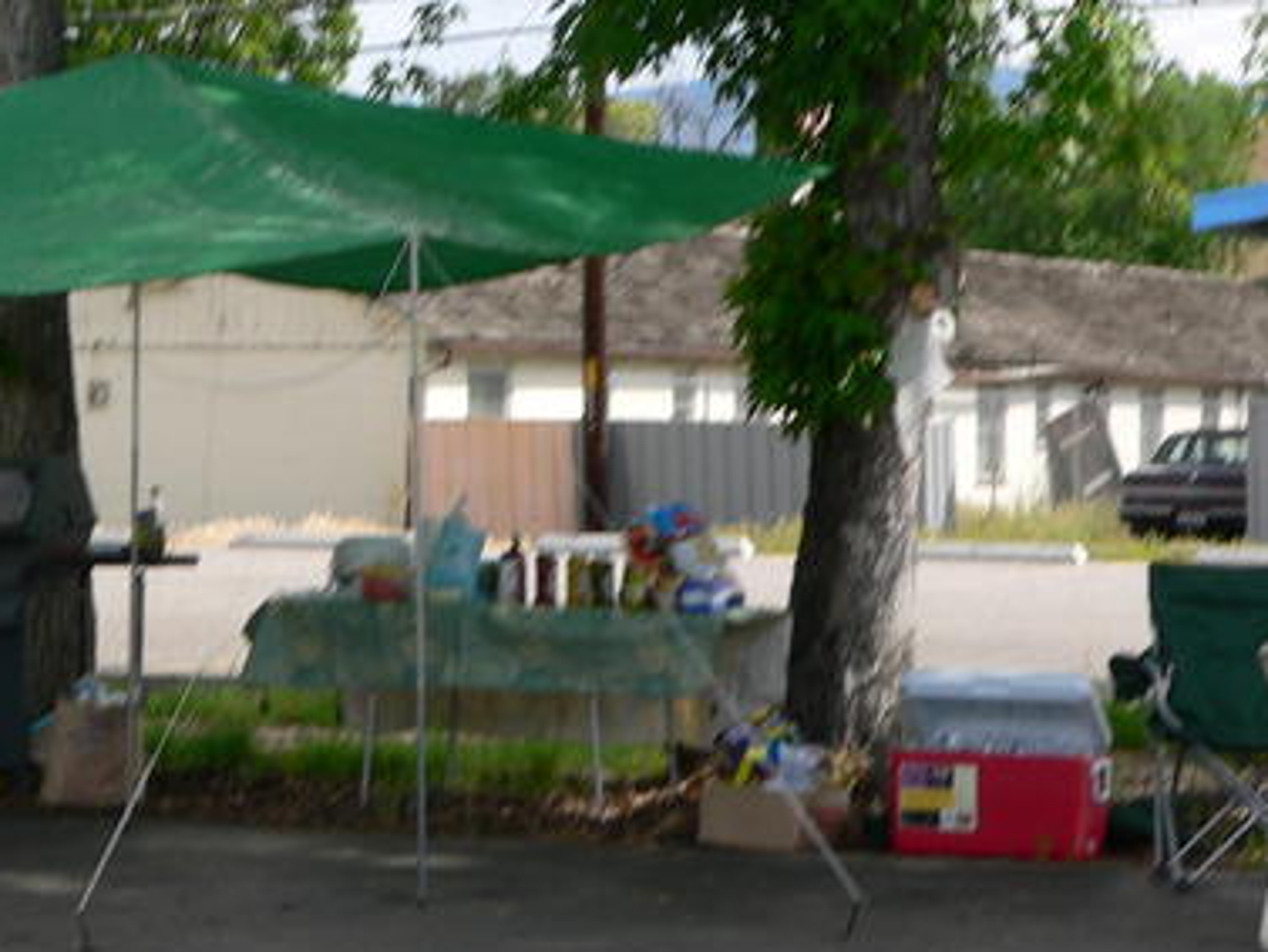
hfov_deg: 12.5
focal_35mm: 157
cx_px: 293
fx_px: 5753
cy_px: 271
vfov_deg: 9.4
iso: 80
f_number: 4
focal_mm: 12.4
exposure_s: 1/400
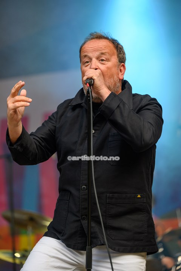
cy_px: 136
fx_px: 905
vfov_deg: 17.1
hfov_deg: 11.4
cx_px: 90
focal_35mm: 120
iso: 640
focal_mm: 120
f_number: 2.8
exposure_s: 1/800
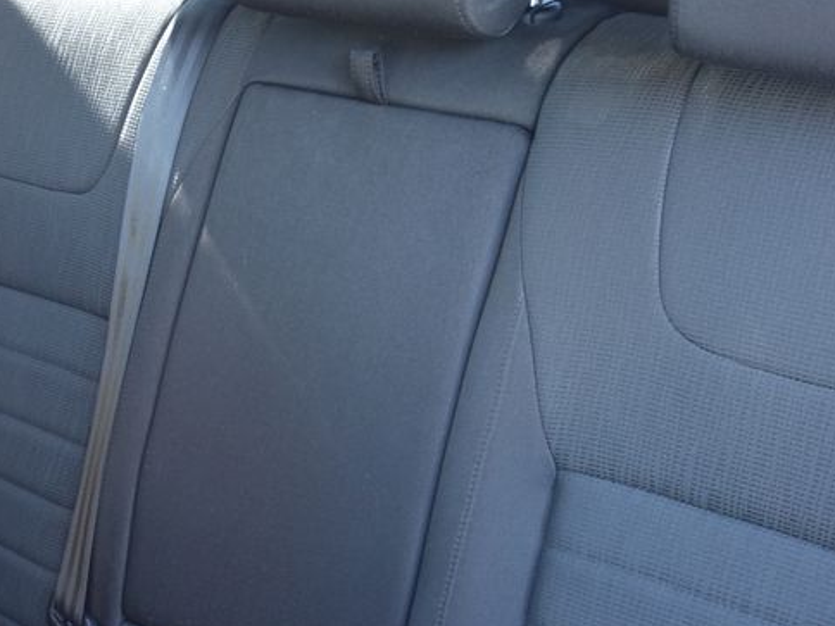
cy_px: 270
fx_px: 1375
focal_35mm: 57
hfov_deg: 33.7
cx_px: 487
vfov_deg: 25.6
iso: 200
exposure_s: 1/30
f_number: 2.5
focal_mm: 10.4
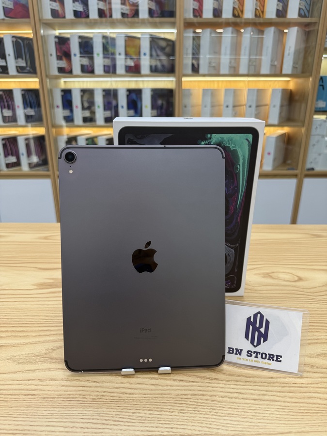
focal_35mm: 24
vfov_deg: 71.6
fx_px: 302
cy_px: 218
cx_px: 164
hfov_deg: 56.8
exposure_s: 1/120
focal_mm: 6.76
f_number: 1.78
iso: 100
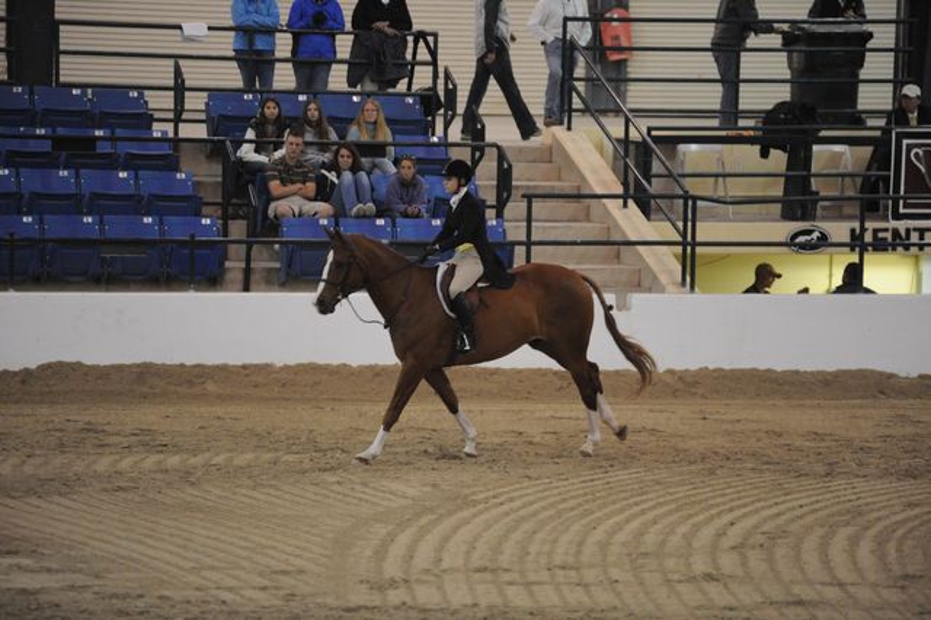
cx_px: 466
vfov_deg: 6.9
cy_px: 310
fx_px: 5169
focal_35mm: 200
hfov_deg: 10.3
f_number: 2.8
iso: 6400
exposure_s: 1/400
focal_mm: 200
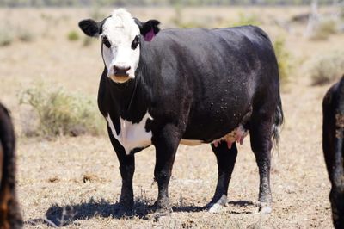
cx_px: 172
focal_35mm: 300
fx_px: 2864
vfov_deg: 4.6
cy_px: 114
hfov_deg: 6.9
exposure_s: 1/500
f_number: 4
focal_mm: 200
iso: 100
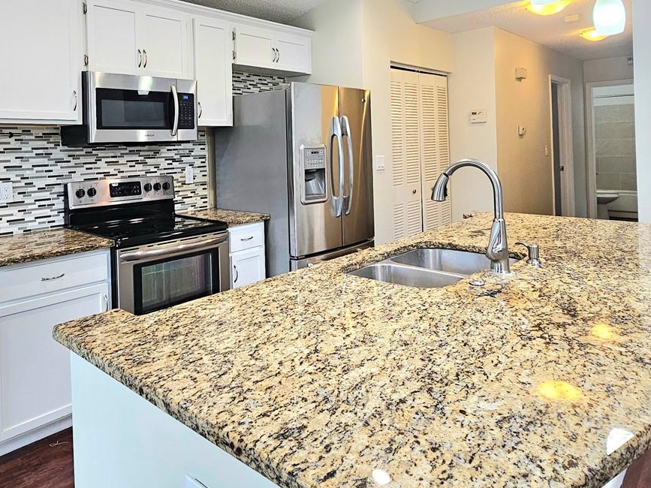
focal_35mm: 24
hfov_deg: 70.5
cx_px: 247
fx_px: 451
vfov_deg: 55.1
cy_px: 146
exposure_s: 1/60.2
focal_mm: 2.2
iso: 100
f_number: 2.2
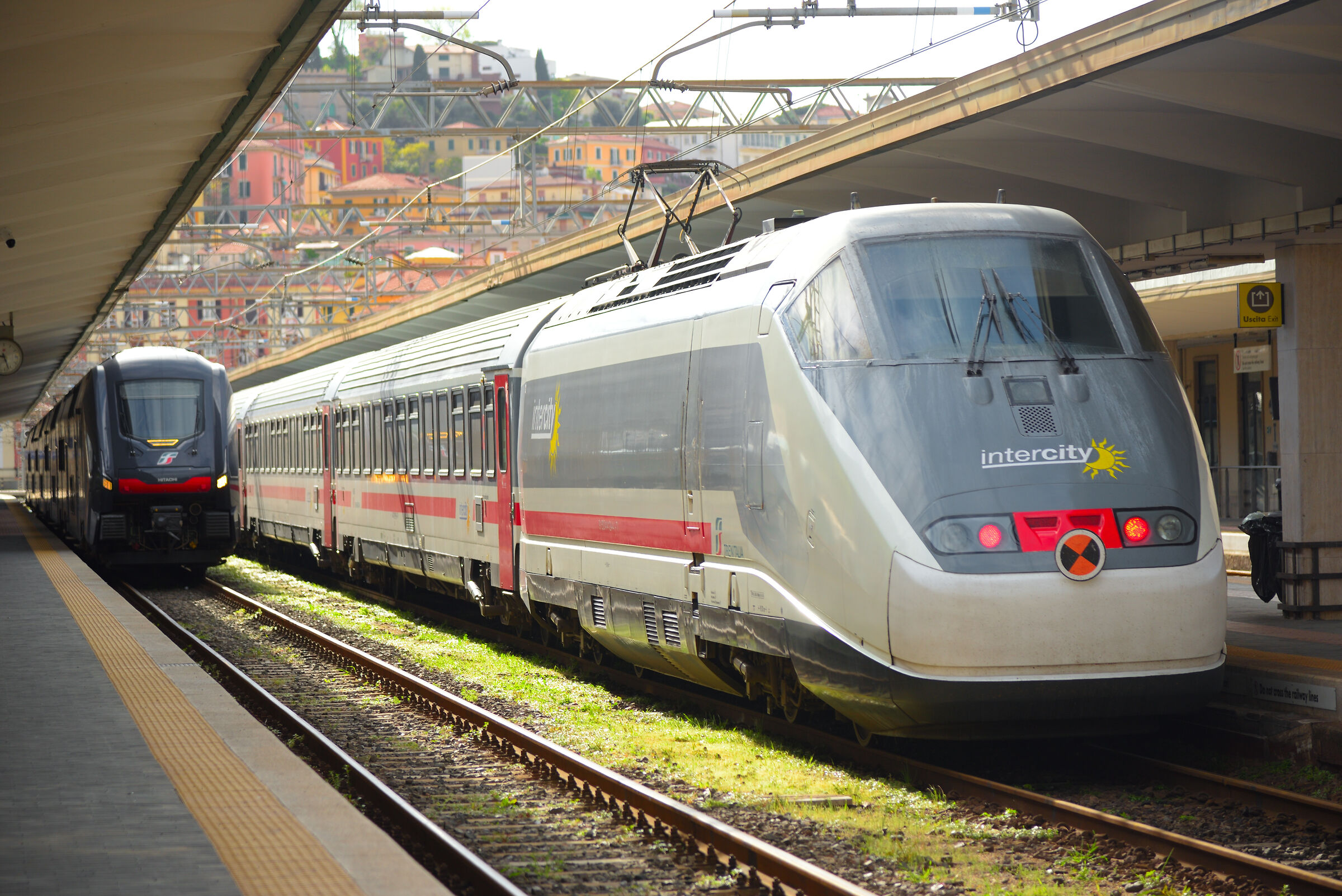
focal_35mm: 120
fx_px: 4475
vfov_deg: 11.4
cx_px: 671
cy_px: 448
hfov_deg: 17.1
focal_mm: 120
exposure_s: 1/640
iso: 100
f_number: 4
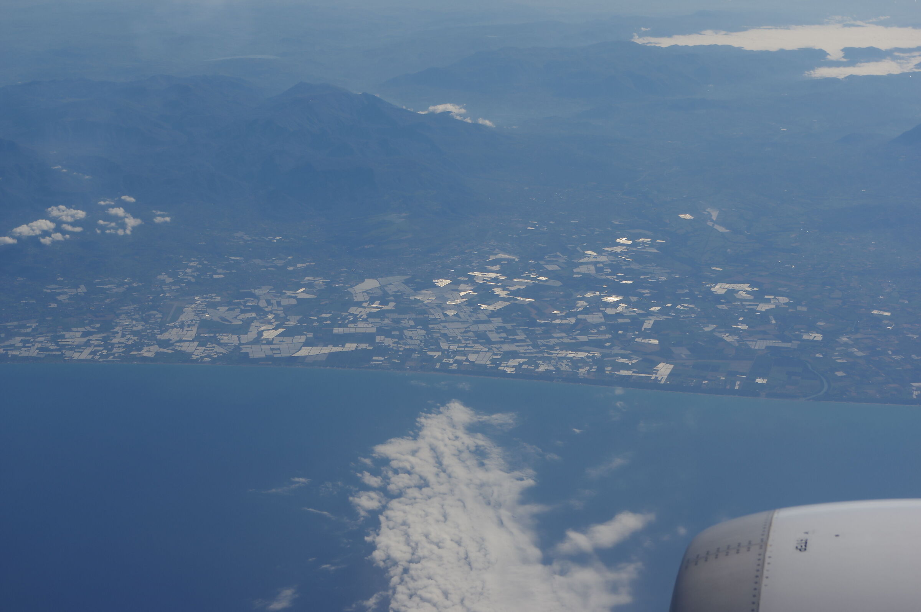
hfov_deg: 28.1
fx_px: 1840
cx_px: 460
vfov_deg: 18.9
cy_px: 306
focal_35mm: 72
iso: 100
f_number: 9
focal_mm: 47.5
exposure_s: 1/500
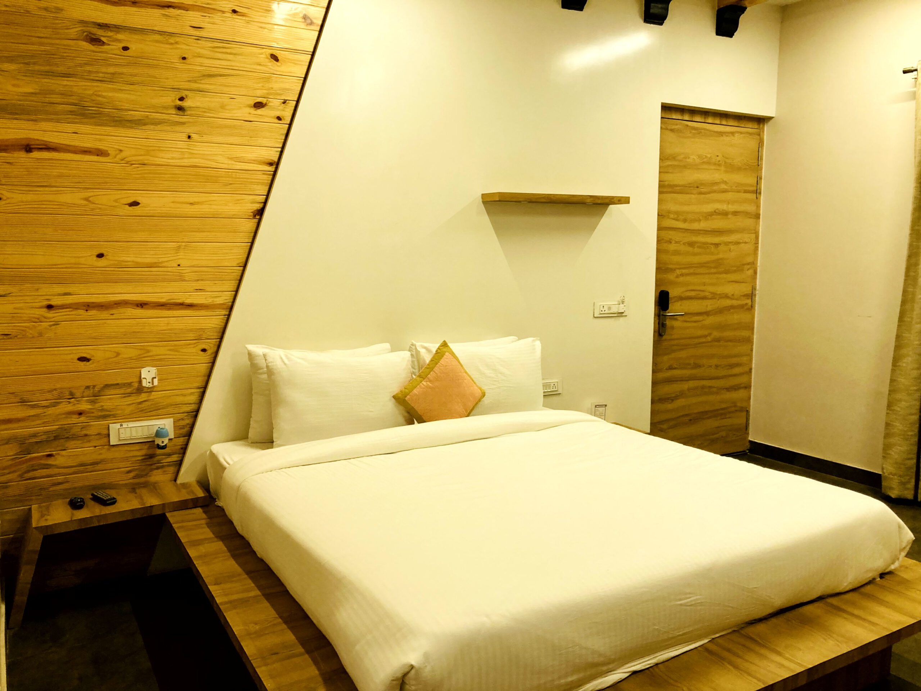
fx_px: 745
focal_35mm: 28
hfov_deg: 63.4
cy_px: 346
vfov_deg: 49.8
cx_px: 460
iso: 125
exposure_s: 1/60
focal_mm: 3.99
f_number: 1.8
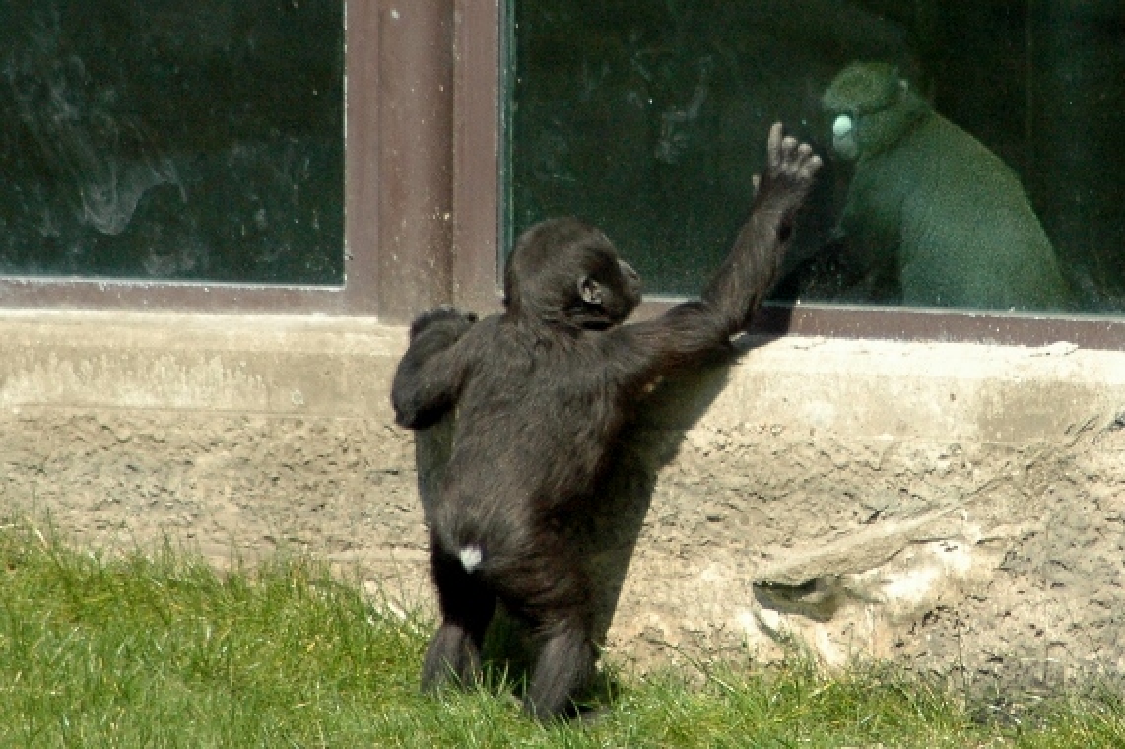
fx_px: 14054
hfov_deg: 4.6
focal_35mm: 450
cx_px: 562
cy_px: 374
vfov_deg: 3.1
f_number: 7.1
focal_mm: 300
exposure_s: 1/1600
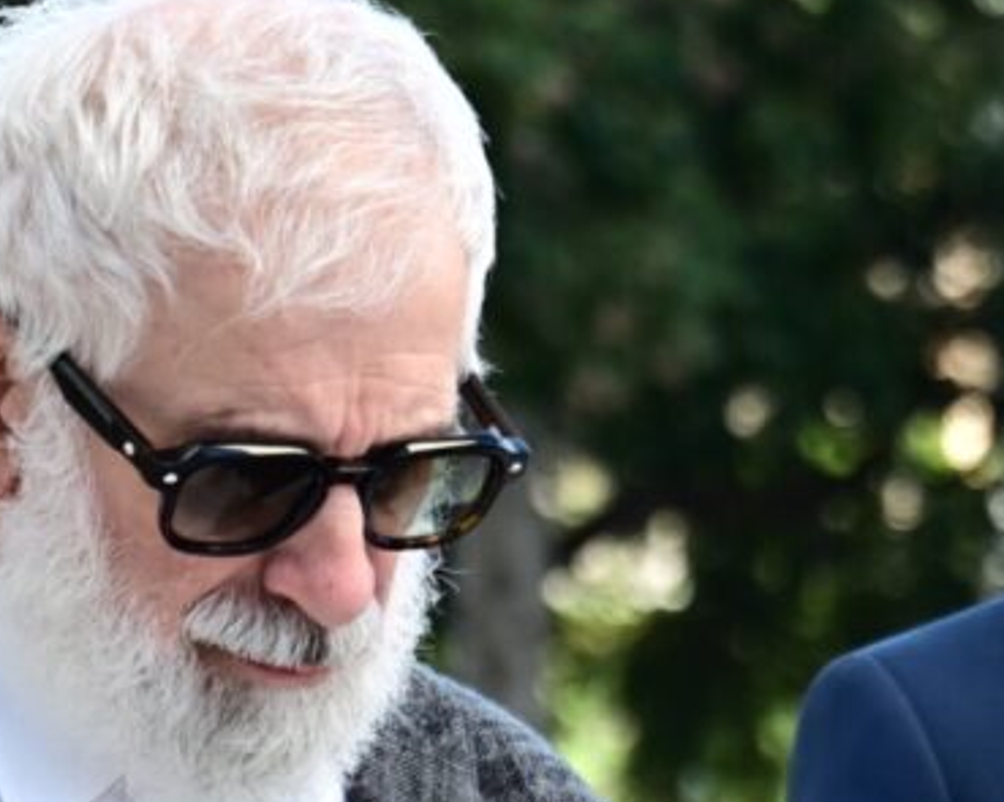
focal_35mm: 183
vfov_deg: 8.4
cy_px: 519
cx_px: 196
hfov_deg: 10.5
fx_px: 5436
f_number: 4
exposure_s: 1/800
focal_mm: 64
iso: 500
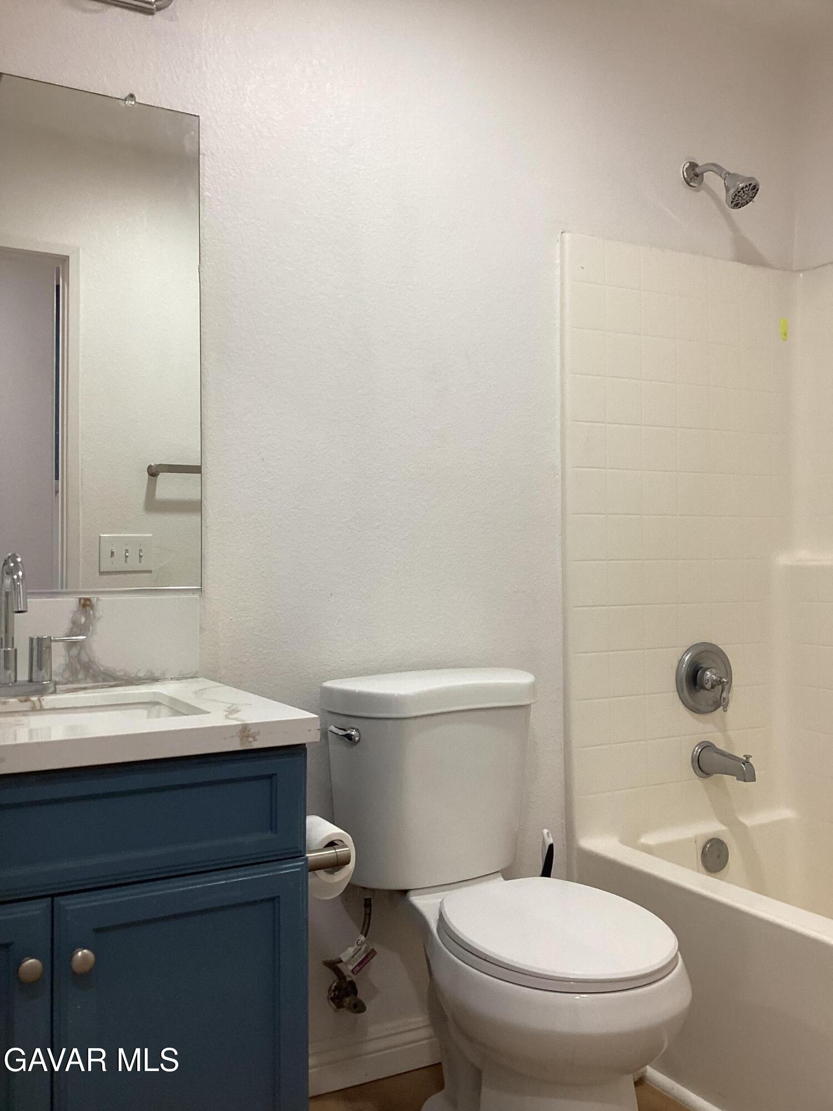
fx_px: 995
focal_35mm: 31
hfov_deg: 45.4
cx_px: 416
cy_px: 556
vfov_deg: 58.4
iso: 100
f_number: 2.4
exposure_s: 1/60
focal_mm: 3.3
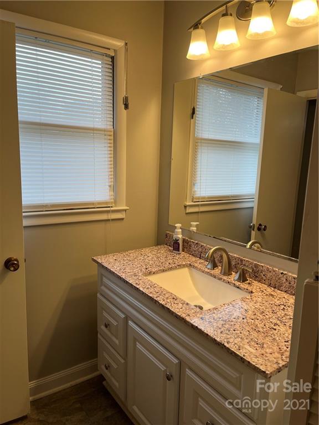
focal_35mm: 26
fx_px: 319
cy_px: 212
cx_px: 160
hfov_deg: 53.1
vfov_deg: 67.3
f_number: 1.6
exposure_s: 1/120
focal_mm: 5.1
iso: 40
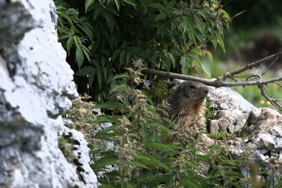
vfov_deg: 3.1
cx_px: 141
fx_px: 3525
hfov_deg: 4.6
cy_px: 94
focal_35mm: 450
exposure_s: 1/320
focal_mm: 300
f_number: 4
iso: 100
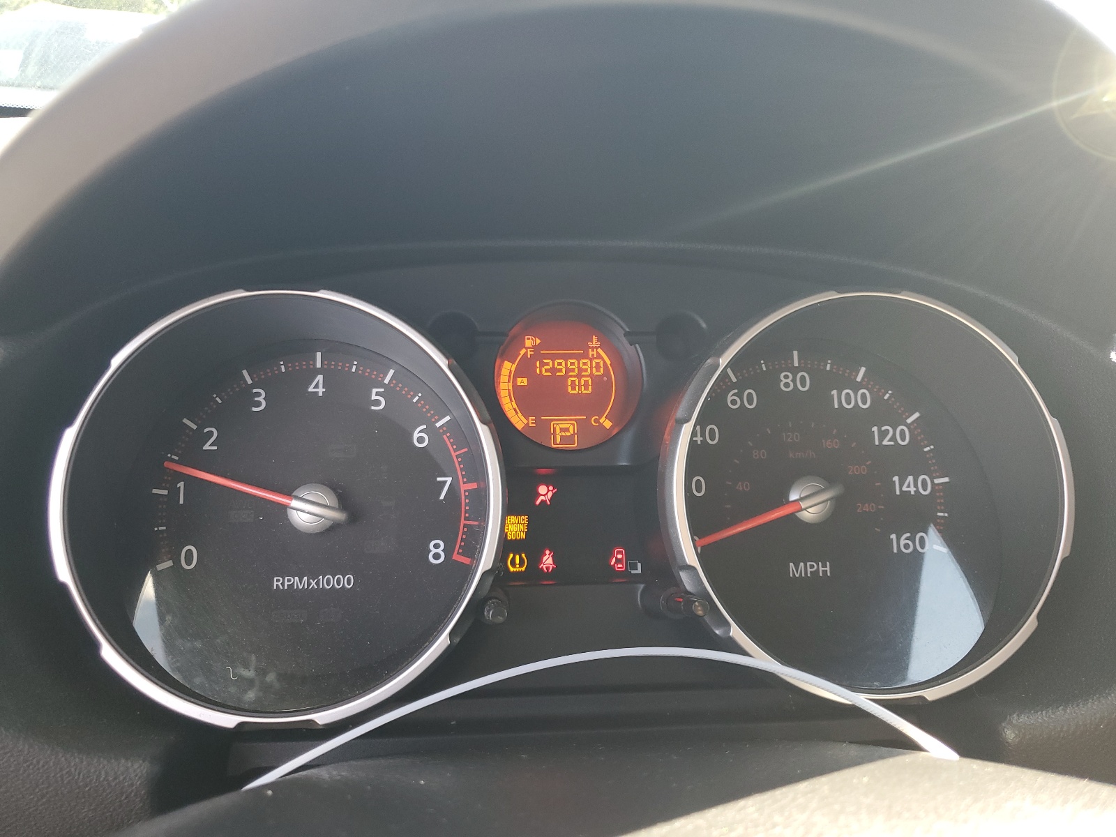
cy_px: 418
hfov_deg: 67.3
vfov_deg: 53.1
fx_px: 838
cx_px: 558
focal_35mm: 26
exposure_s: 1/120
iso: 69
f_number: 1.5
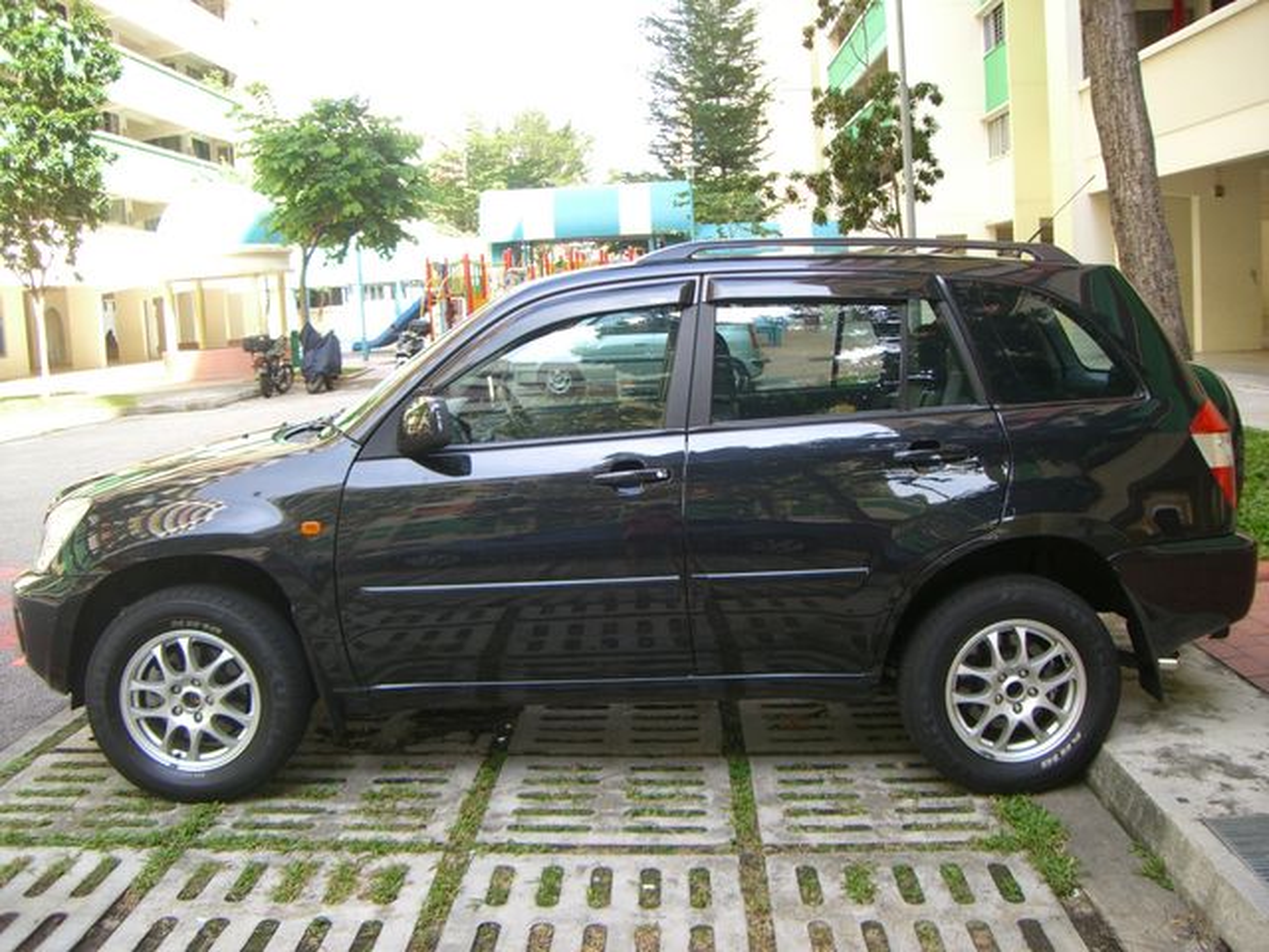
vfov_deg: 37.7
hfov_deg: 49.0
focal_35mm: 38
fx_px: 1393
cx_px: 634
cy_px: 476
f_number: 2.7
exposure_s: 1/125
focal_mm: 6.2
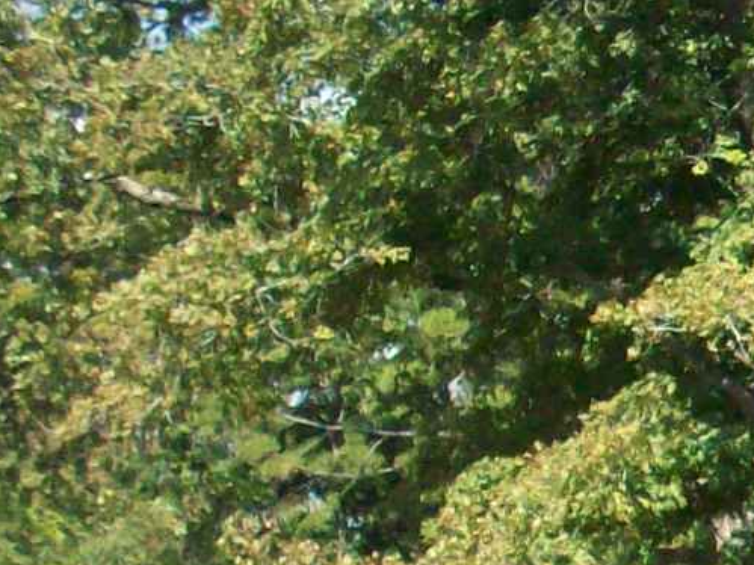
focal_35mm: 152
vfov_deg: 9.6
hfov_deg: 11.9
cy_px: 772
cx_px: 1374
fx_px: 3310
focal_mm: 6.2
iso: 200
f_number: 2.8
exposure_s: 1/1401
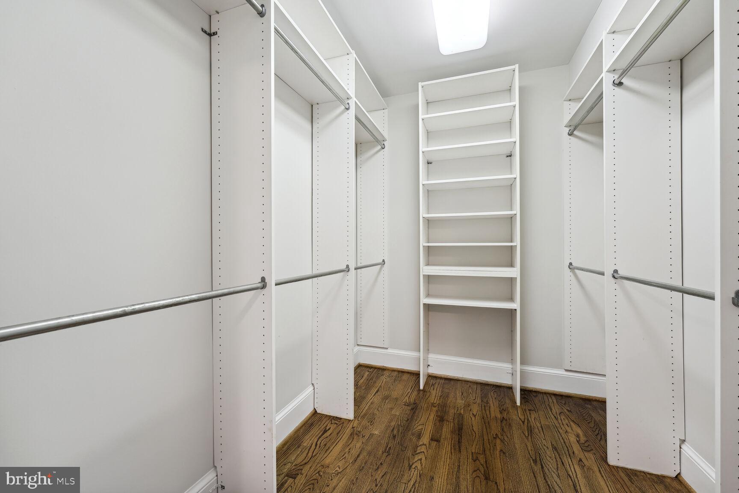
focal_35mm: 14
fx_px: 287
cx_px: 370
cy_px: 246
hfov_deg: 104.3
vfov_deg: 81.2
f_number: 8
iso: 200
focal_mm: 14
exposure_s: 1/4
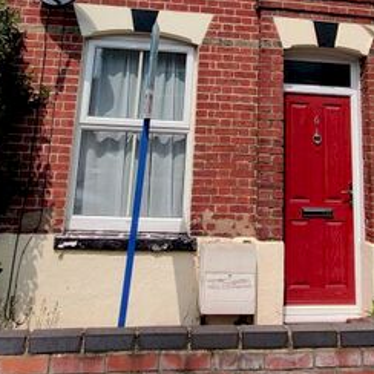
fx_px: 403
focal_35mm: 33
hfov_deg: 49.5
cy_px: 8
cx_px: 221
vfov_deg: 43.4
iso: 125
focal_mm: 2.25
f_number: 2.2
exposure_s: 1/2084
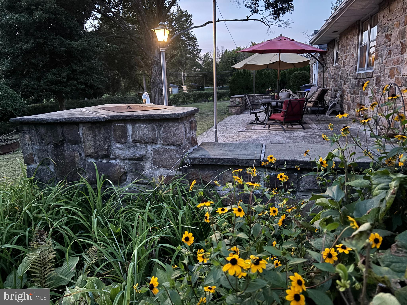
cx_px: 204
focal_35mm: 26
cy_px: 152
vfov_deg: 53.1
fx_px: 306
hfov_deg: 67.3
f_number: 1.6
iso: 800
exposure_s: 1/14
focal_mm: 5.96
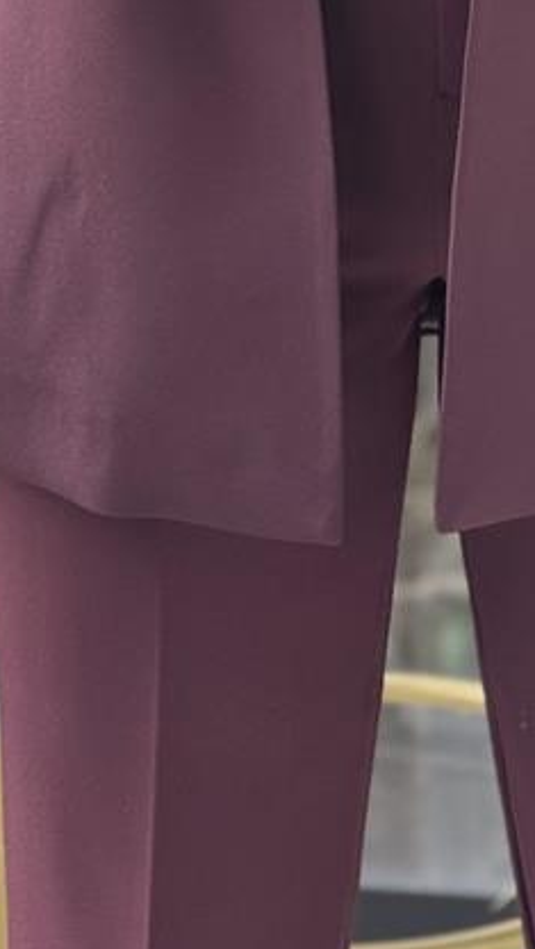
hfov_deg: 7.3
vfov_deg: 12.2
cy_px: -529
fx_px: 4206
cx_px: 492
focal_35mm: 167
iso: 64
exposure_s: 1/192
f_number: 1.78
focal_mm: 6.76
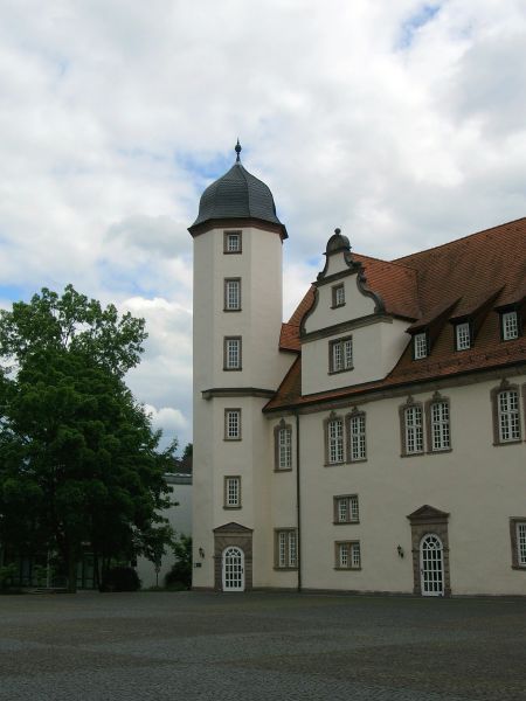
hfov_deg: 29.1
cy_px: 350
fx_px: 1013
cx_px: 263
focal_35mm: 50
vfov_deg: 38.2
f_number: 5.6
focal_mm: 10.4
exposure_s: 1/609
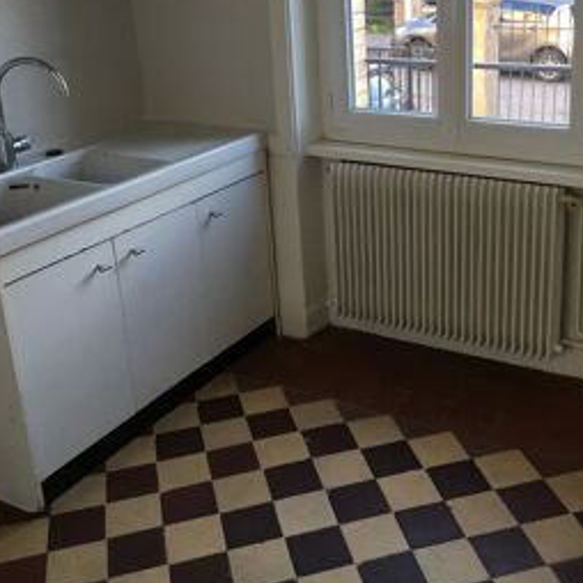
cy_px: 201
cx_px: 340
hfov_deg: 39.1
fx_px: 819
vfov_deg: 38.8
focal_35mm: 43
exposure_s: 1/33
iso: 25
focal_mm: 4.15
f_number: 2.2
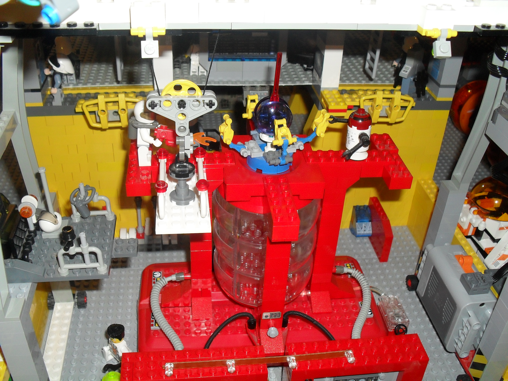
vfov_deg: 40.7
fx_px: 514
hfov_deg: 52.6
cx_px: 254
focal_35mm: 35
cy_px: 190
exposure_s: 1/45
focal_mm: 6.3
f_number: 3.2
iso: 200
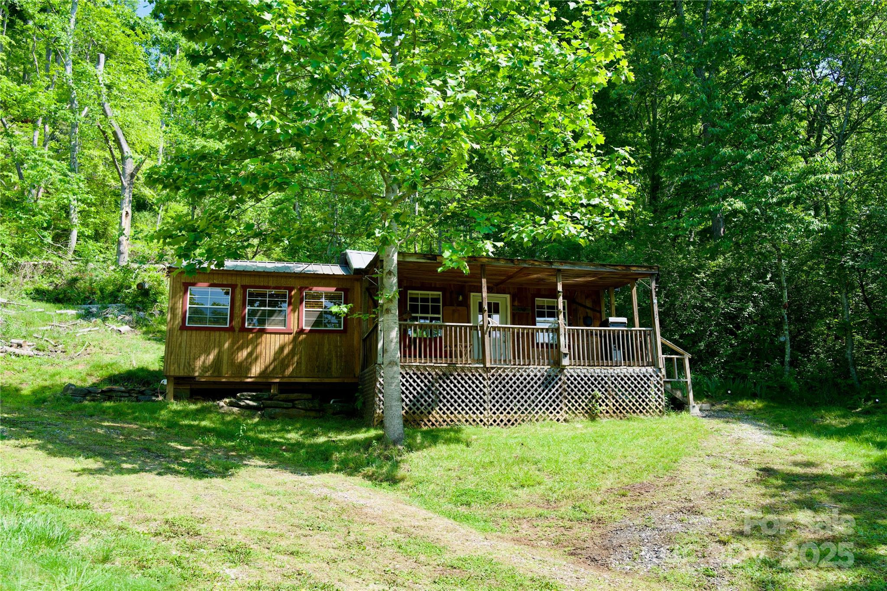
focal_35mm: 28
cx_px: 444
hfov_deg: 65.5
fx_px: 690
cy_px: 296
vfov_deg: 46.4
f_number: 4
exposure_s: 1/200
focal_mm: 28
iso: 100
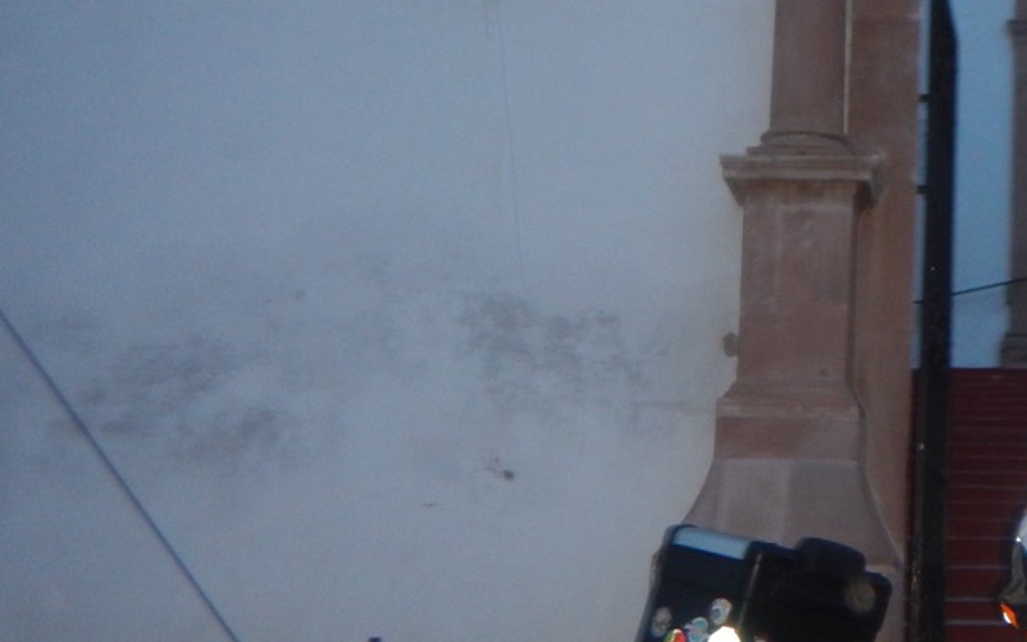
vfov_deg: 21.6
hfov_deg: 30.4
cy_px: 297
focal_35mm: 60
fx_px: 1679
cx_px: 1131
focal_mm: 4.3
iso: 200
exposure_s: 1/30
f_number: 2.8
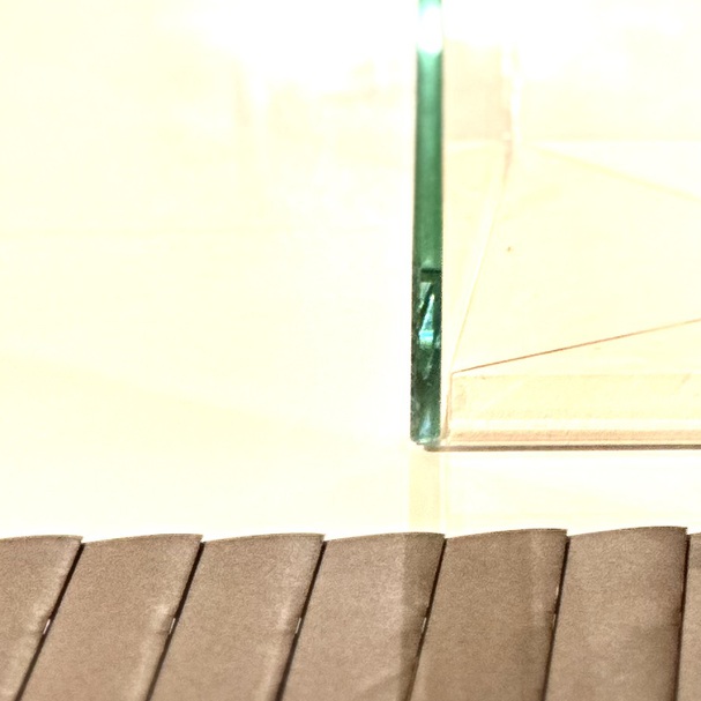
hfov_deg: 5.8
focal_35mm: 299
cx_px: 1127
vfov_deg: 5.7
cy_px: -680
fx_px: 6850
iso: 200
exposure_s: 1/33
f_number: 2.8
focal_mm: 9
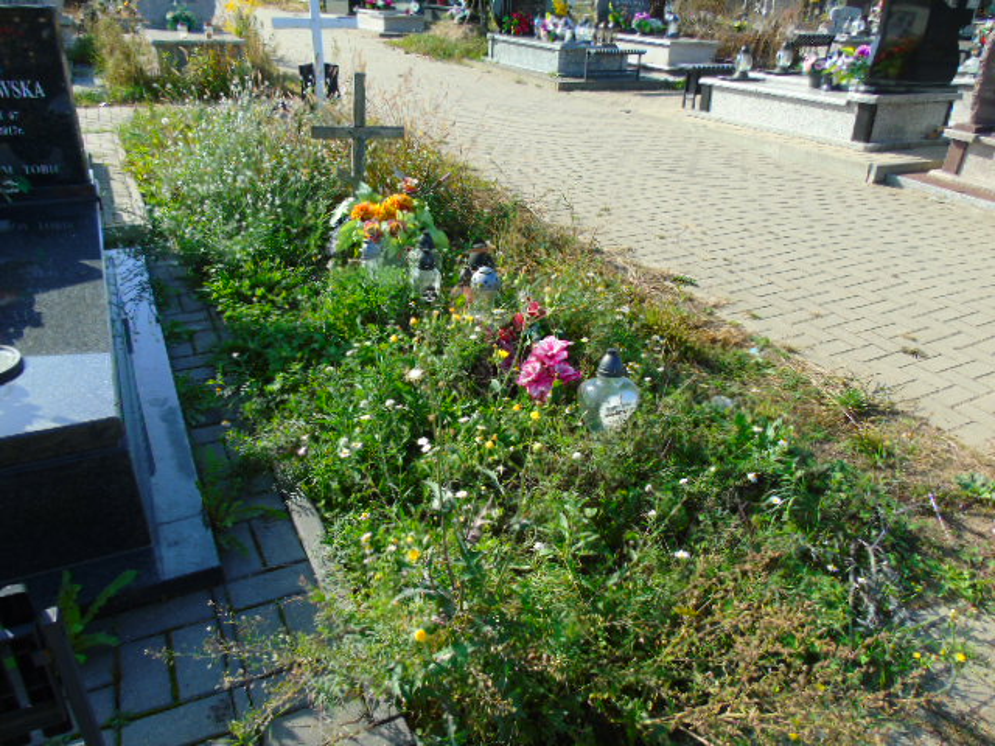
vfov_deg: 54.9
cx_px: 498
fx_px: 719
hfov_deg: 69.4
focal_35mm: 25
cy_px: 373
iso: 80
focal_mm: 4.4
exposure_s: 1/500
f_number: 3.4
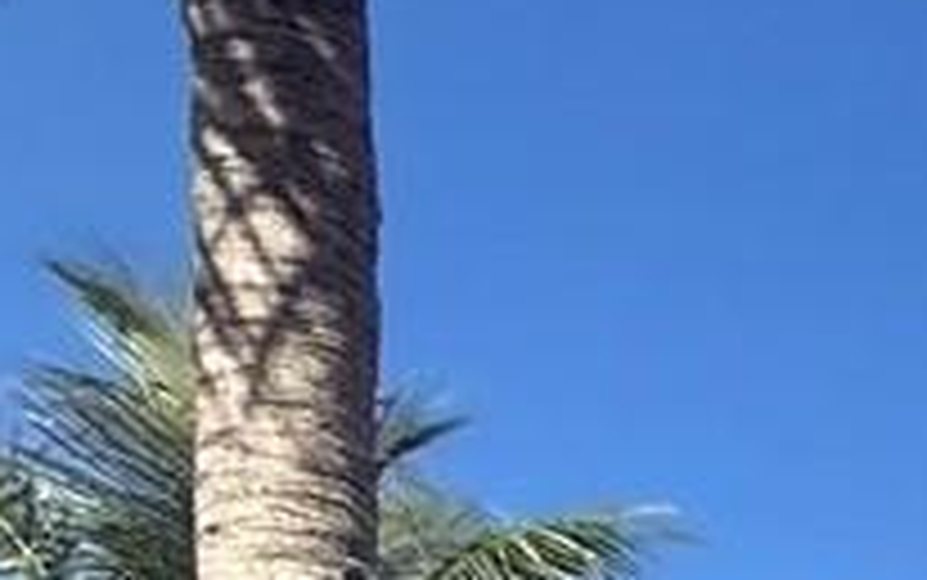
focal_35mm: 115
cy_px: 1520
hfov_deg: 10.0
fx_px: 2907
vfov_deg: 9.7
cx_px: 3118
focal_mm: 2.22
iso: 50
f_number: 2.2
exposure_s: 1/3891
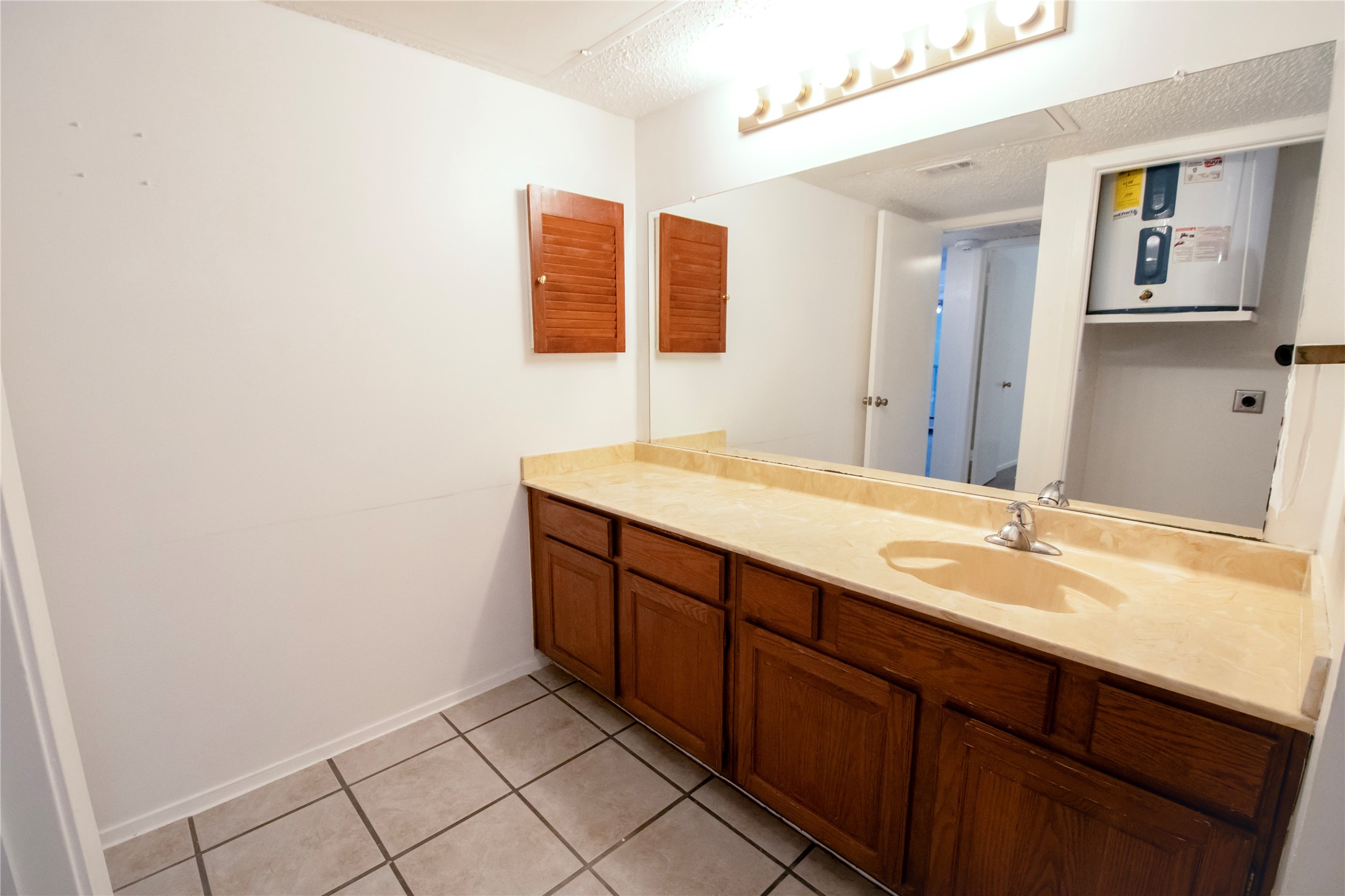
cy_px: 448
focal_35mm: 15
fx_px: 560
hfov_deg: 100.4
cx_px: 672
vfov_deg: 77.3
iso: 3200
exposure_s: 1/160
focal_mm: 10
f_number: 5
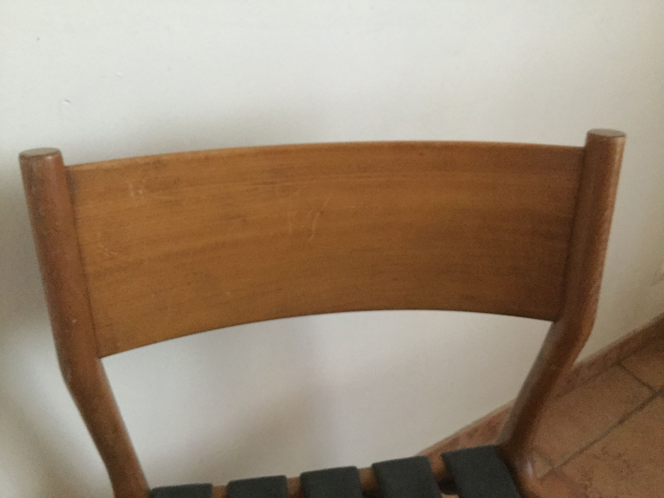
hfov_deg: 58.4
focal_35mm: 31
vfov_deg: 45.4
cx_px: 332
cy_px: 249
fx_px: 595
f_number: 2.4
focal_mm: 3.3
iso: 500
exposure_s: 1/17
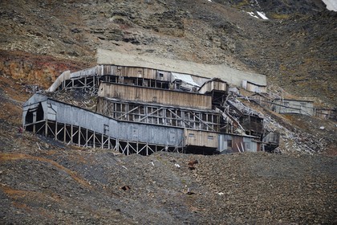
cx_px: 168
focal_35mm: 200
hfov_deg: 10.3
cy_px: 112
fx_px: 1872
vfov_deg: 6.9
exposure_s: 1/320
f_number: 3.2
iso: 400
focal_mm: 200
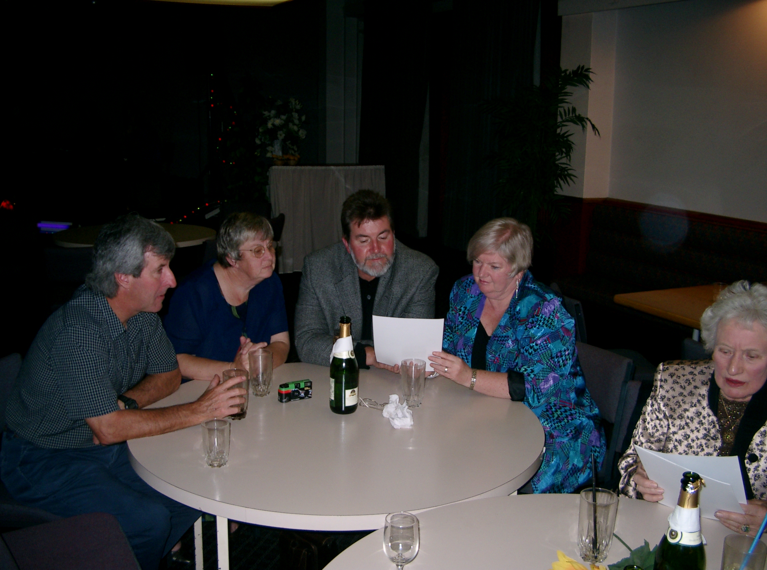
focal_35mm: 37
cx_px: 384
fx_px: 817
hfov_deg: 50.3
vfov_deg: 38.5
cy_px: 285
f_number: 2.6
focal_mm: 7.6
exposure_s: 1/60
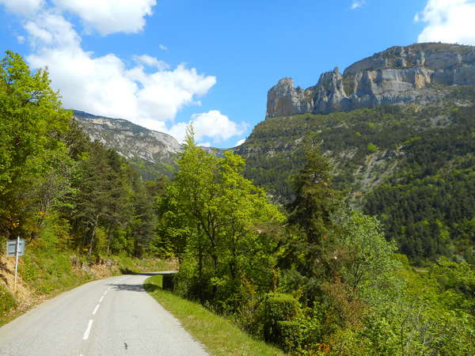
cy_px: 178
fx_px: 343
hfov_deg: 69.4
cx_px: 238
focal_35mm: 25
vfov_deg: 54.9
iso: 80
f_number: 3.7
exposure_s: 1/640
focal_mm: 4.5
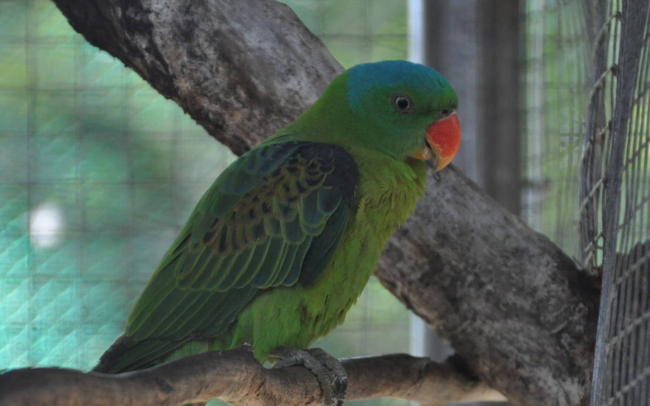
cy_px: 287
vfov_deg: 2.0
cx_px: 319
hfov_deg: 3.2
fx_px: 11709
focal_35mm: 661
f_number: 5.6
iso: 1100
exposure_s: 1/125
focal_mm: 300
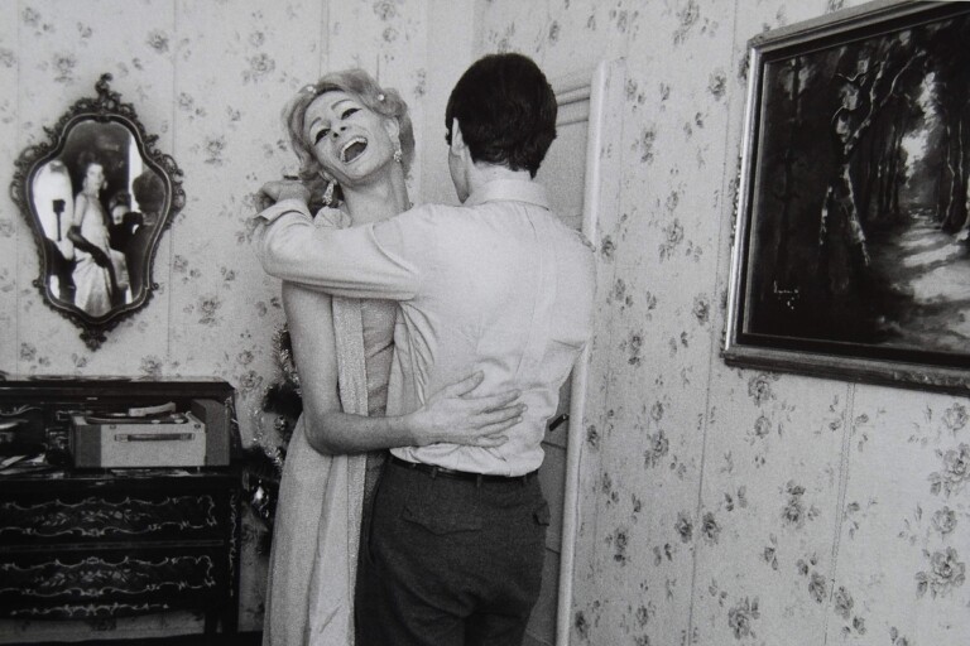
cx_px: 485
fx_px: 1536
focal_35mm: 57
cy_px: 323
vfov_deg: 23.8
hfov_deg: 35.1
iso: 200
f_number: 5
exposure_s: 1/100
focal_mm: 38
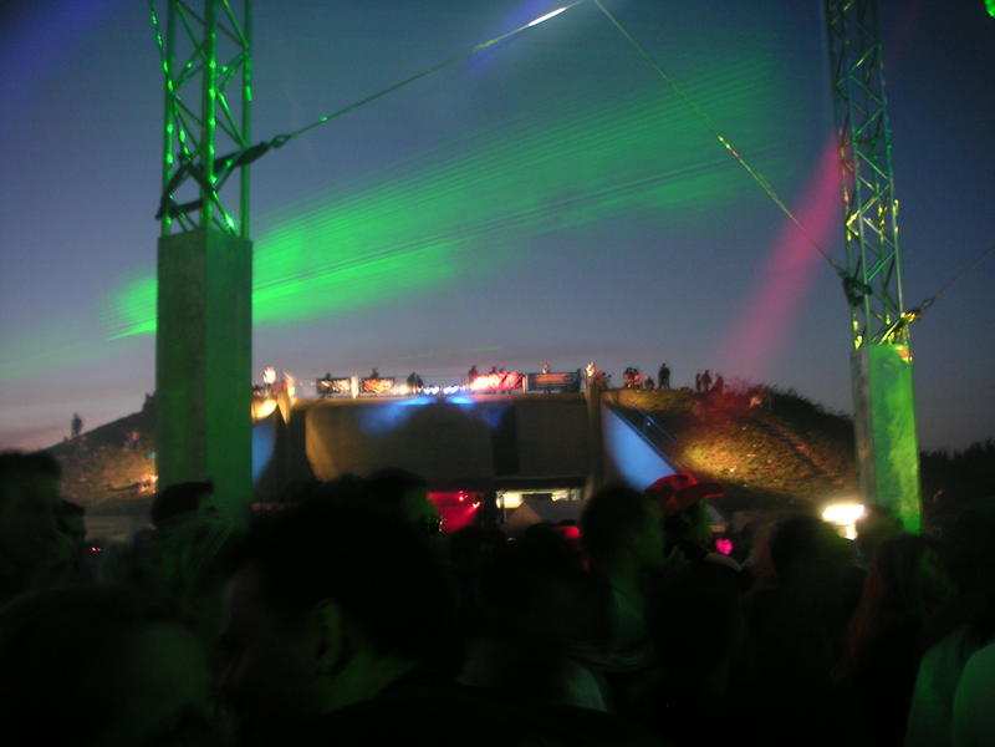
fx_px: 1064
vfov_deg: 38.7
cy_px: 374
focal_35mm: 37
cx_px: 498
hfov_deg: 50.1
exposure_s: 1/2
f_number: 2.8
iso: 100
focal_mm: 5.7
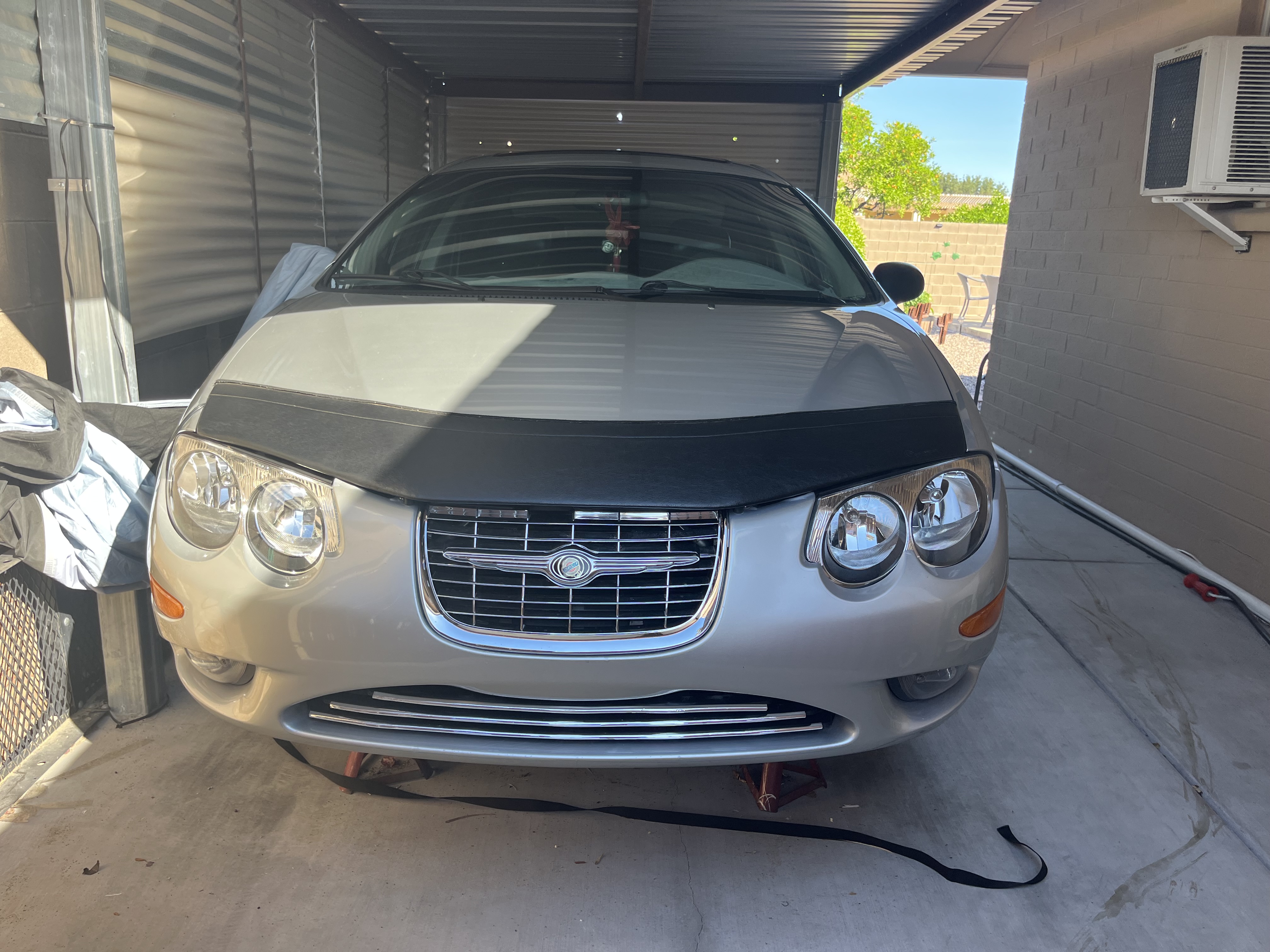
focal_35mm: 26
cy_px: 476
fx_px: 954
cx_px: 635
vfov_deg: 53.1
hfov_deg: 67.3
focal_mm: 5.1
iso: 50
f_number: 1.6
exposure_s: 1/351
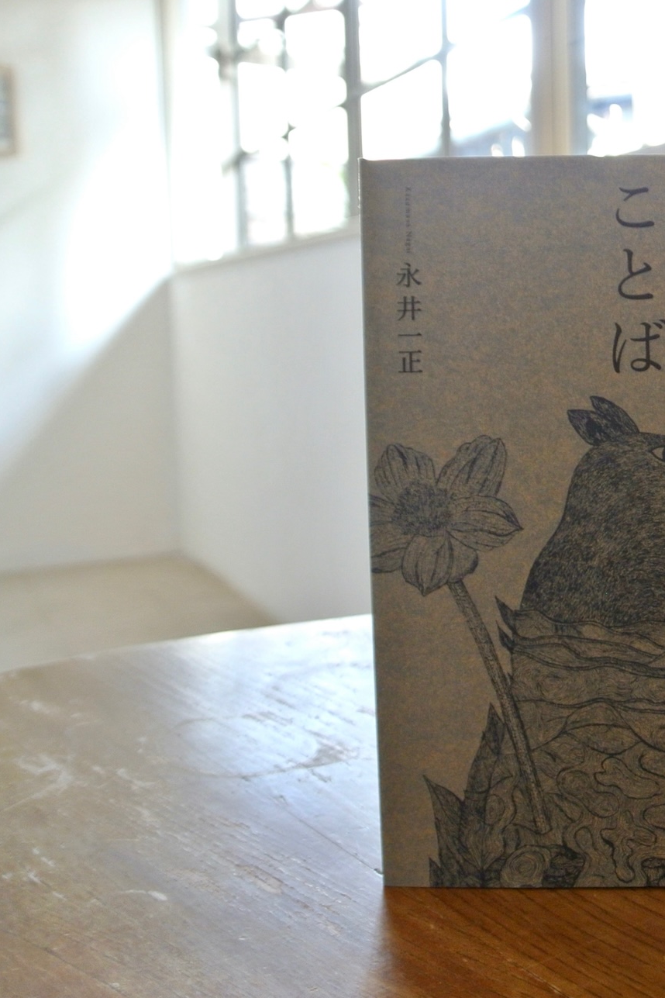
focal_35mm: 42
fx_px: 1164
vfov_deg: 46.4
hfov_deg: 29.3
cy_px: 481
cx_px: 698
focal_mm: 10
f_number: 3.5
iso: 400
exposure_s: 1/40
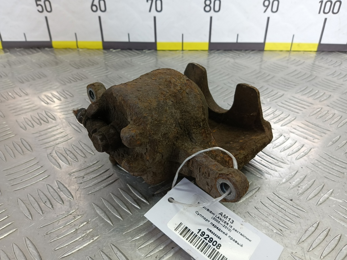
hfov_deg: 73.9
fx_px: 231
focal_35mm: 23
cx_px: 174
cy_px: 130
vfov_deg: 58.9
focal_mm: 4.11
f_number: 1.6
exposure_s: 1/50
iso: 84
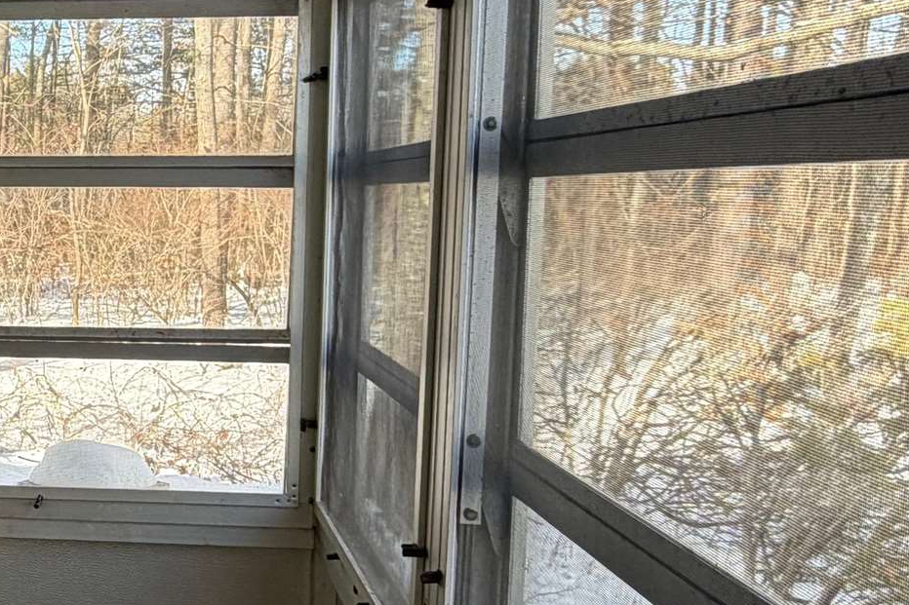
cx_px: -37
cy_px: 304
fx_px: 1212
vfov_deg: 28.1
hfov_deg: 36.2
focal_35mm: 48
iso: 50
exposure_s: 1/121
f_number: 2.2
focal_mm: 2.22
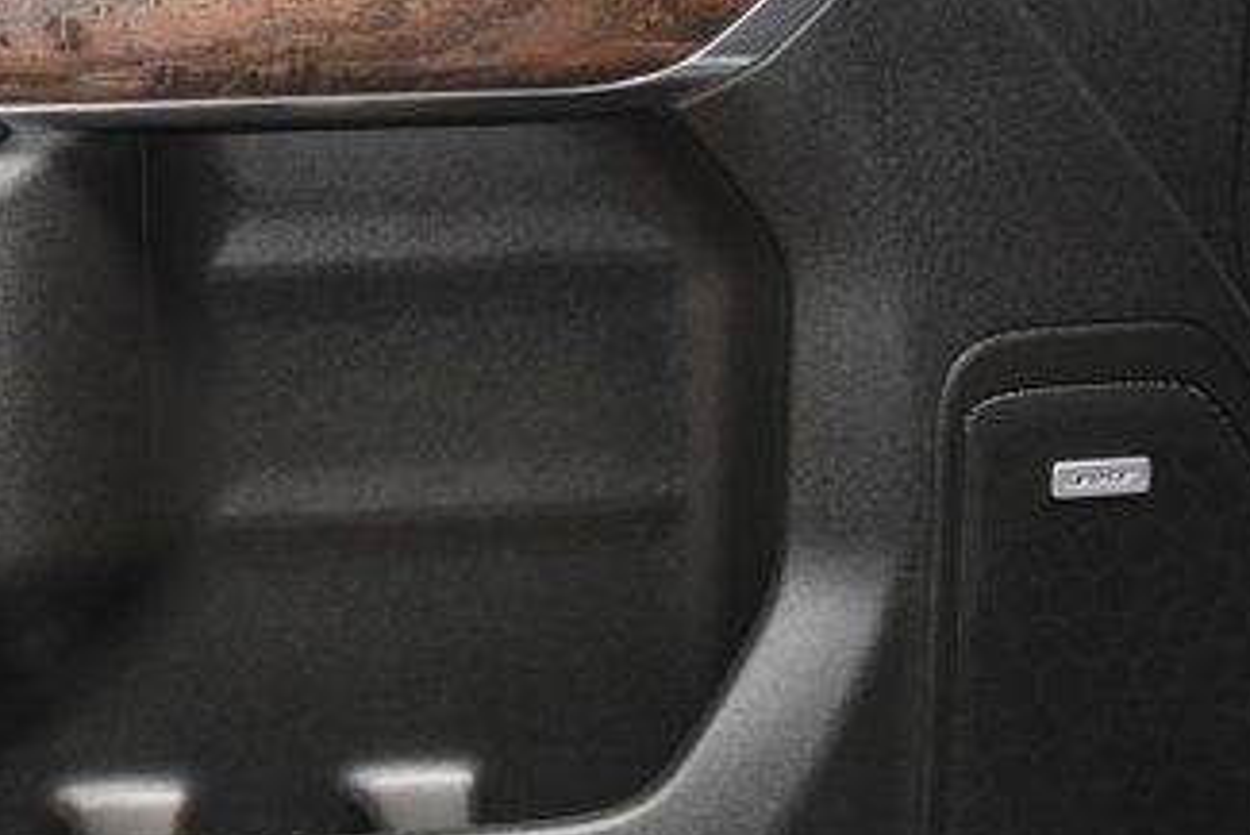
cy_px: 110
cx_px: 231
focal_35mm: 71
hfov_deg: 27.8
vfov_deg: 18.9
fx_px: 2466
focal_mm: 24
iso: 3200
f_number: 3.8
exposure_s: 1/60
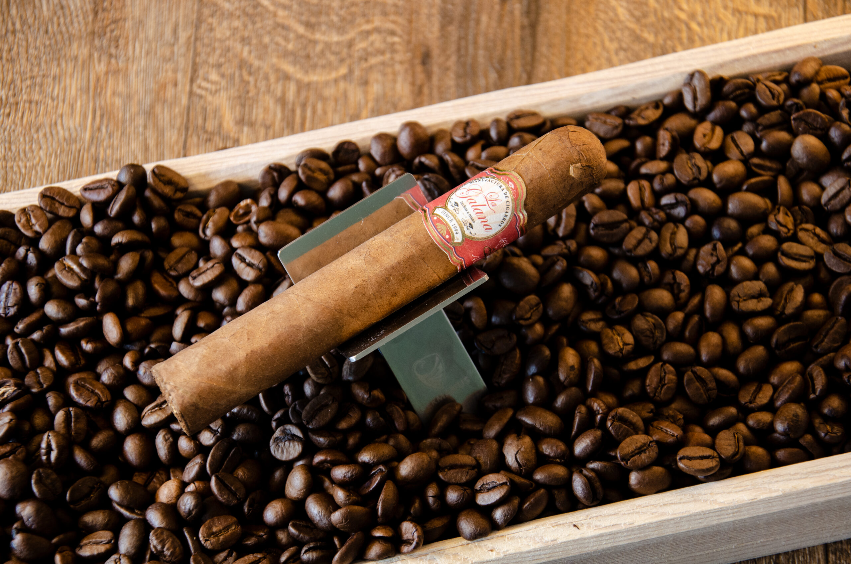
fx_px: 2654
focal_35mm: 112
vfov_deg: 12.1
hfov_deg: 18.2
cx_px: 426
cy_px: 282
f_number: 5.3
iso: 800
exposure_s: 1/30
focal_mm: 75
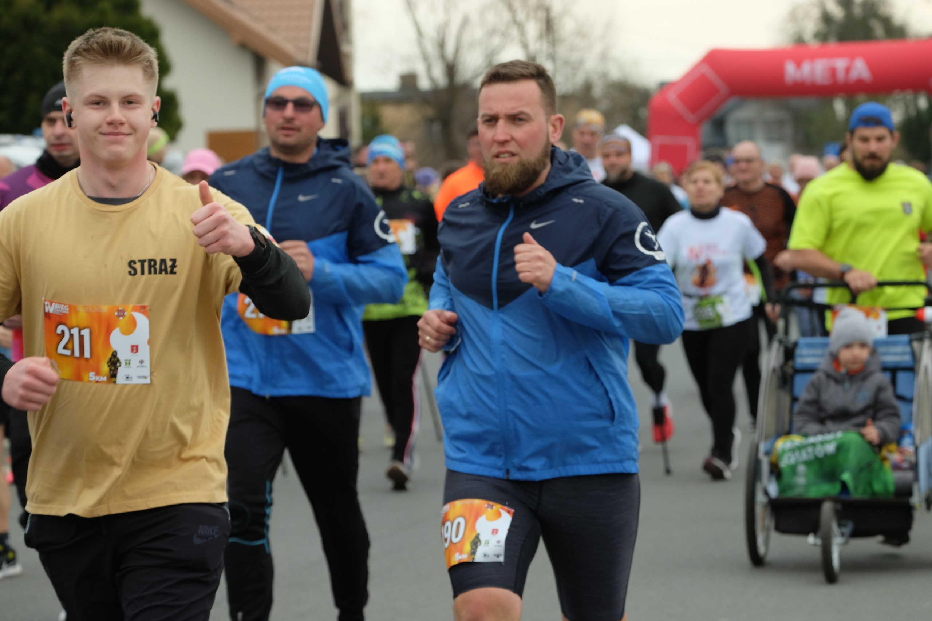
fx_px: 4013
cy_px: 310
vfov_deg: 8.9
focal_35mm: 155
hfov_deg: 13.2
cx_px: 466
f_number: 5.6
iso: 400
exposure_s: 1/340
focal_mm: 103.6
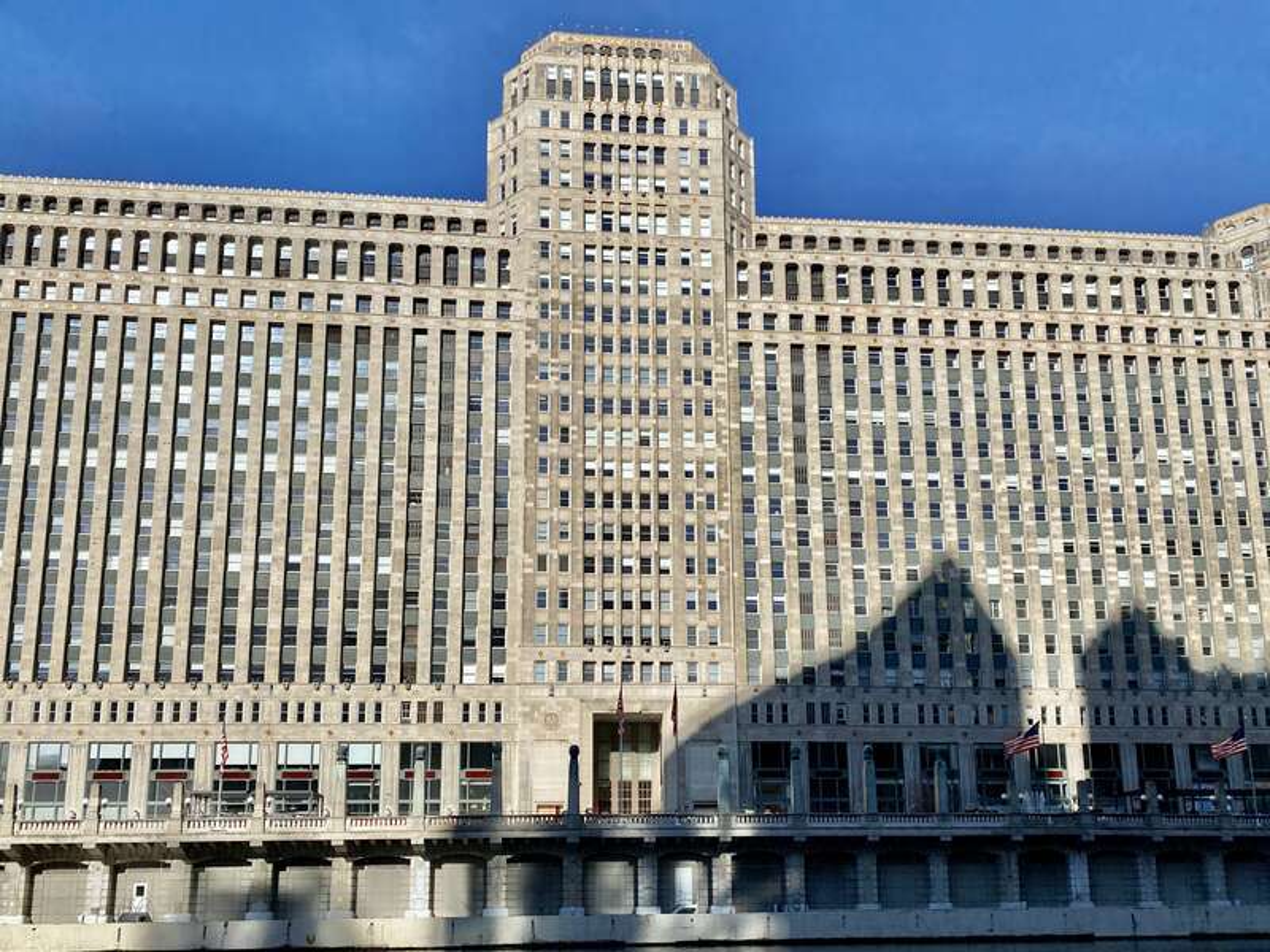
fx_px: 954
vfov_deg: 53.1
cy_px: 476
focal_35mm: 26
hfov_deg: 67.3
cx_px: 635
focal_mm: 4.25
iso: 32
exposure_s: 1/4274
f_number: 1.8
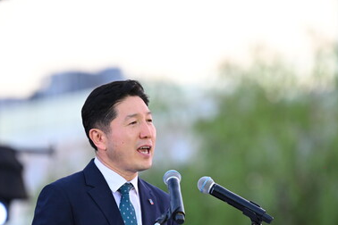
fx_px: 4469
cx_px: 188
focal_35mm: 476
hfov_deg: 4.3
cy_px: 169
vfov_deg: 2.9
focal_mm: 200
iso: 800
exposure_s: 1/640
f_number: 2.8
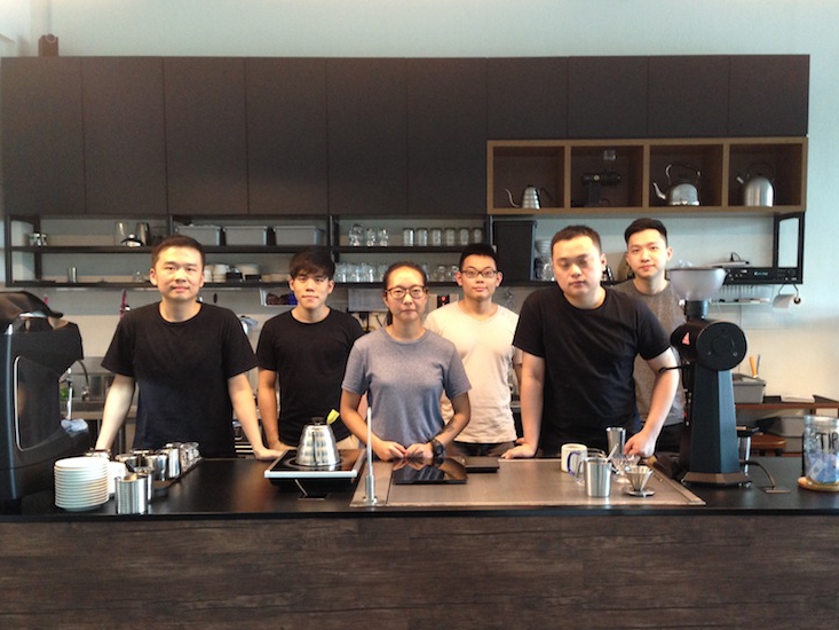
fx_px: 873
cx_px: 443
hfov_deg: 51.3
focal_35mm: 36
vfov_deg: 39.6
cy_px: 338
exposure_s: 1/20
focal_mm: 4.12
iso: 160
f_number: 2.4
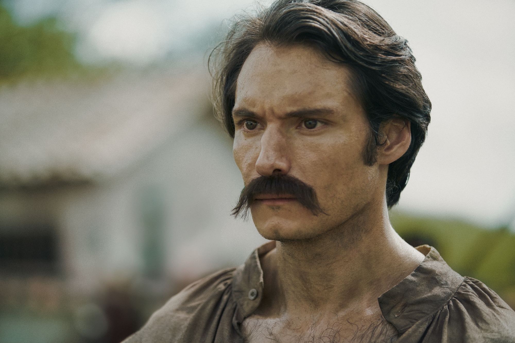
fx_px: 1760
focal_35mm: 123
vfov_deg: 11.1
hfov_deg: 16.7
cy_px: 172
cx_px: 258
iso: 200
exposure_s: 1/1600
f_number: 2.8
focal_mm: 123
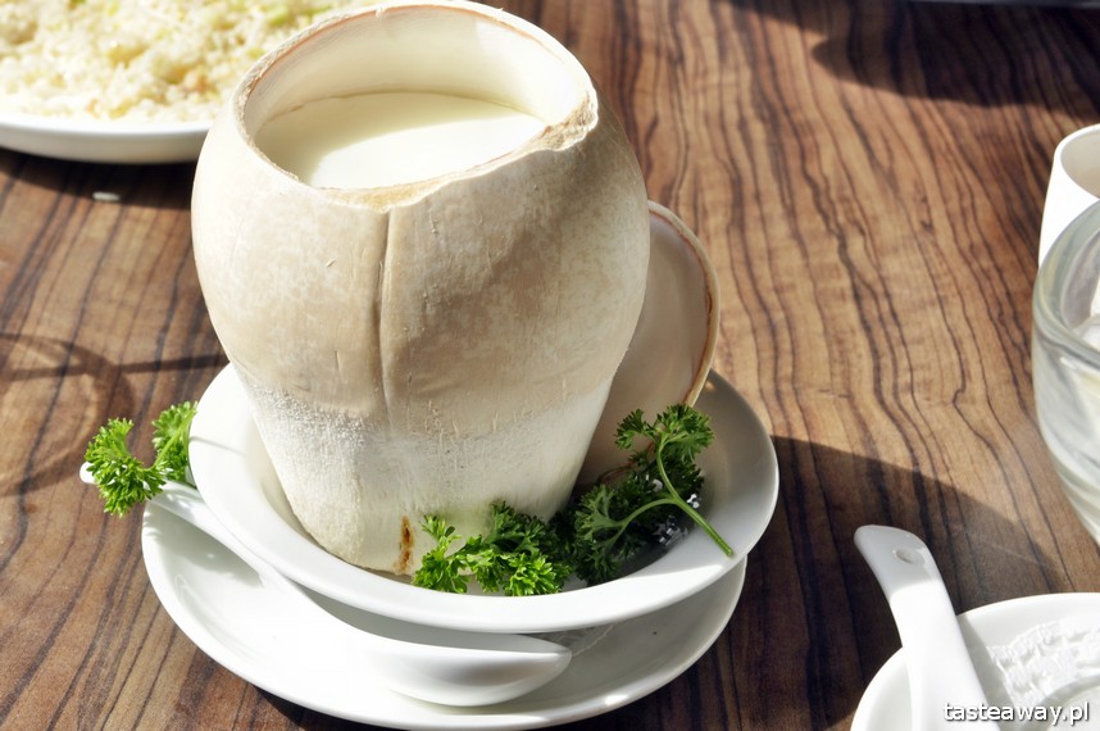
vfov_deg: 26.4
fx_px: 1557
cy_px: 366
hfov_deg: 38.9
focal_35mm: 51
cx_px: 550
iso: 200
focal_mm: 34
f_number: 10
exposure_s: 1/125
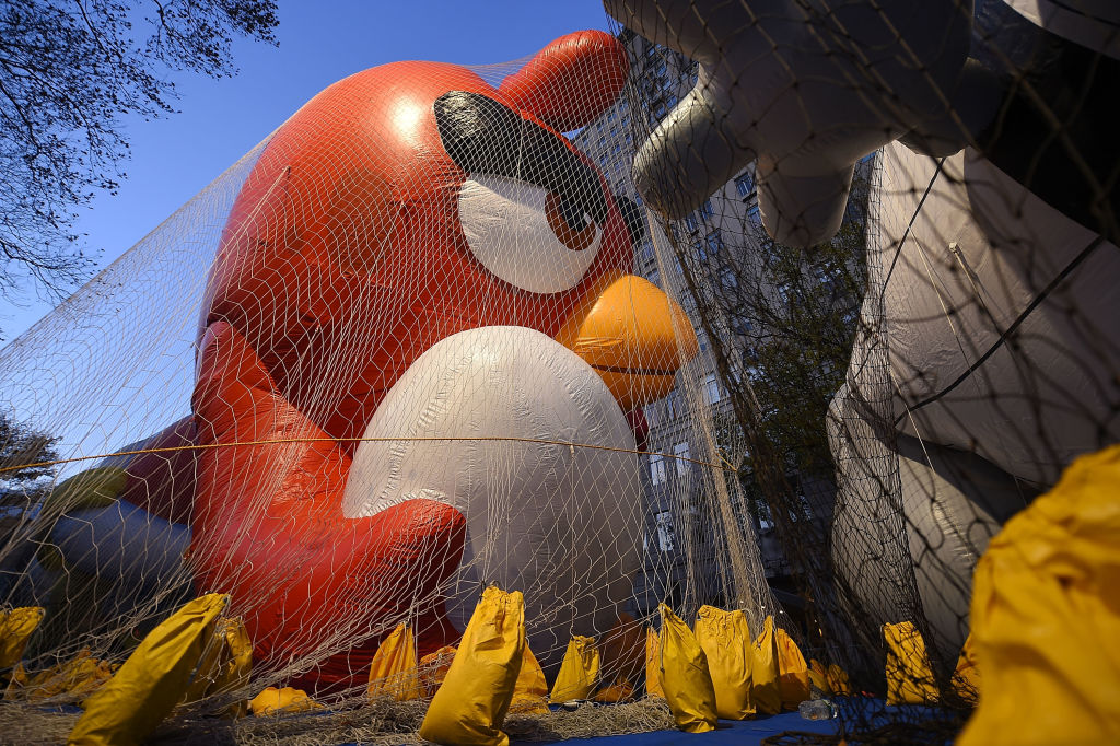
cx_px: 560
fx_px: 435
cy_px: 373
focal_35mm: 14
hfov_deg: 104.3
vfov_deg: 81.2
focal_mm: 14
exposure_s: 1/40
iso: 160
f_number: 2.8
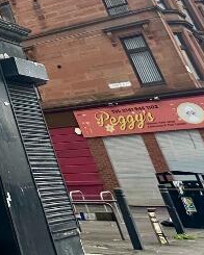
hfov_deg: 16.8
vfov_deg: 29.0
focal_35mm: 57
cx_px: -238
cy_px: -44
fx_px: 430
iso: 50
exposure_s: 1/947
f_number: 2.2
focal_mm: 2.22
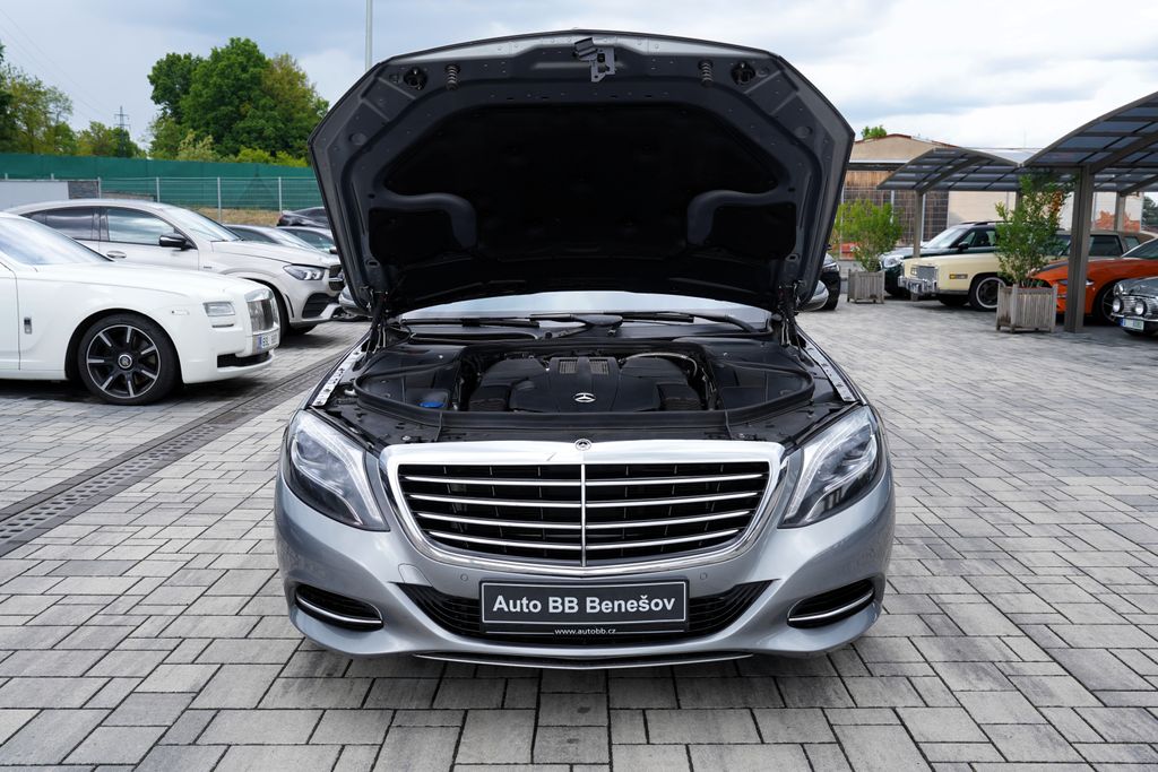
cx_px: 579
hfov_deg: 60.3
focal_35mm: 31
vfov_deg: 42.3
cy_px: 386
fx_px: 997
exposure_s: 1/160
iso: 100
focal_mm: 31
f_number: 5.6
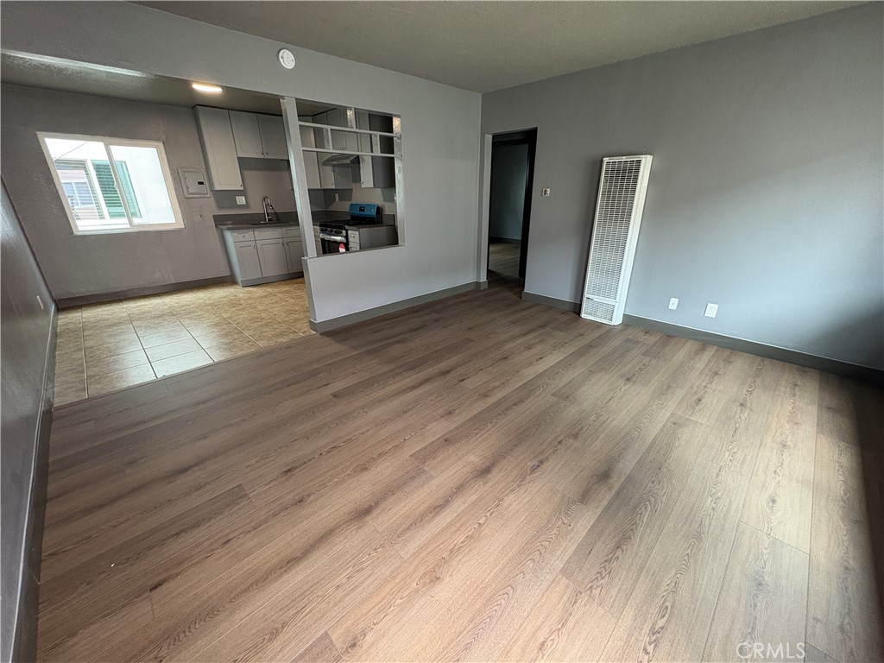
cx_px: 442
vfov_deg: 85.7
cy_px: 332
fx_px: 358
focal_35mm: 14
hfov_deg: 102.1
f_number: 2.2
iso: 320
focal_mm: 2.22
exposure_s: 1/60
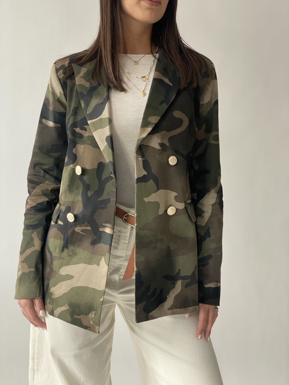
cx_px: 144
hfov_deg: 28.0
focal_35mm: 52
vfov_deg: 36.8
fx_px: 579
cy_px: 192
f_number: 2
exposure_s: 1/100
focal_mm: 6
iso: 100
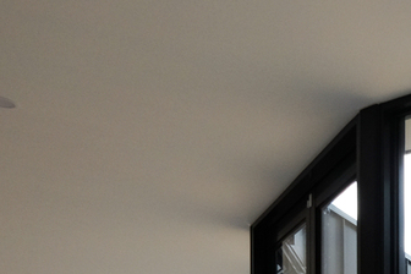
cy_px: 472
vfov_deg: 17.2
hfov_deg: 19.9
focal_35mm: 67
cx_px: 774
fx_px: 765
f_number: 4
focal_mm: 10
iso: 250
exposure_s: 1/180
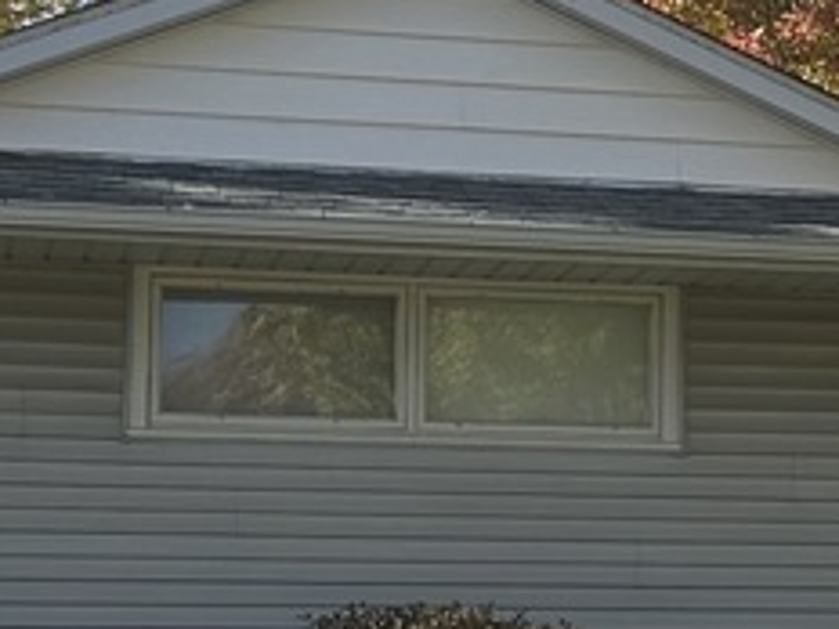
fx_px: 3611
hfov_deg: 12.7
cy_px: 437
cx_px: 1154
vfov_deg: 9.9
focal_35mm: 149
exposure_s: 1/1779
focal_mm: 6.86
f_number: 1.78
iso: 80
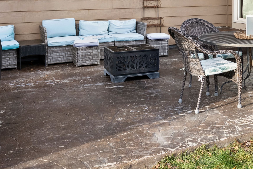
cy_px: -16
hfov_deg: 35.0
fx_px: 380
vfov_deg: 23.6
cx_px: 223
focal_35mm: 54
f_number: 9
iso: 400
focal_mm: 22
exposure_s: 1/60
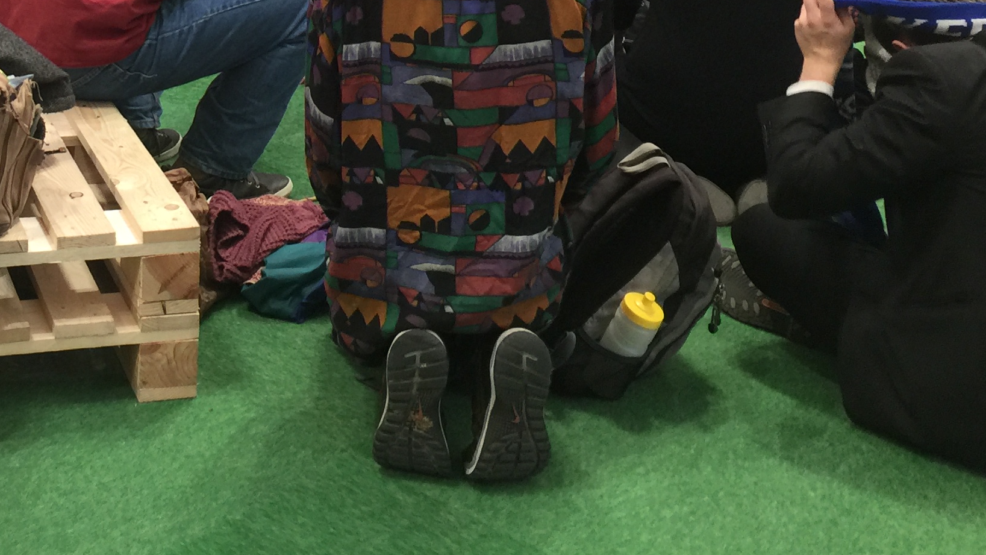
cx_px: 112
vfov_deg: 17.9
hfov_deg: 31.8
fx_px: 1647
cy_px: -168
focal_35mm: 63
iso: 40
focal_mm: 4.15
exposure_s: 1/33
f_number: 2.2
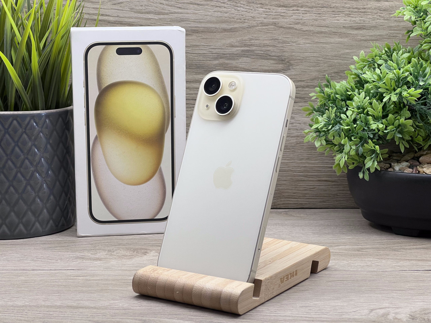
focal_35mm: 77
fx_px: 959
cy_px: 162
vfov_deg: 19.1
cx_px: 216
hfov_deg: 25.3
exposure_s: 1/100
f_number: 2.8
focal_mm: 9
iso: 64
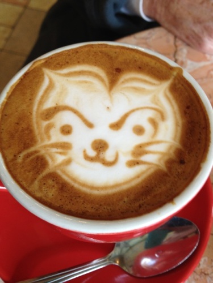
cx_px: 106
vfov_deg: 52.6
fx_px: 287
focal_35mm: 35
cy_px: 142
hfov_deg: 40.7
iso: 64
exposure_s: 1/20
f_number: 2.4
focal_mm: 4.28
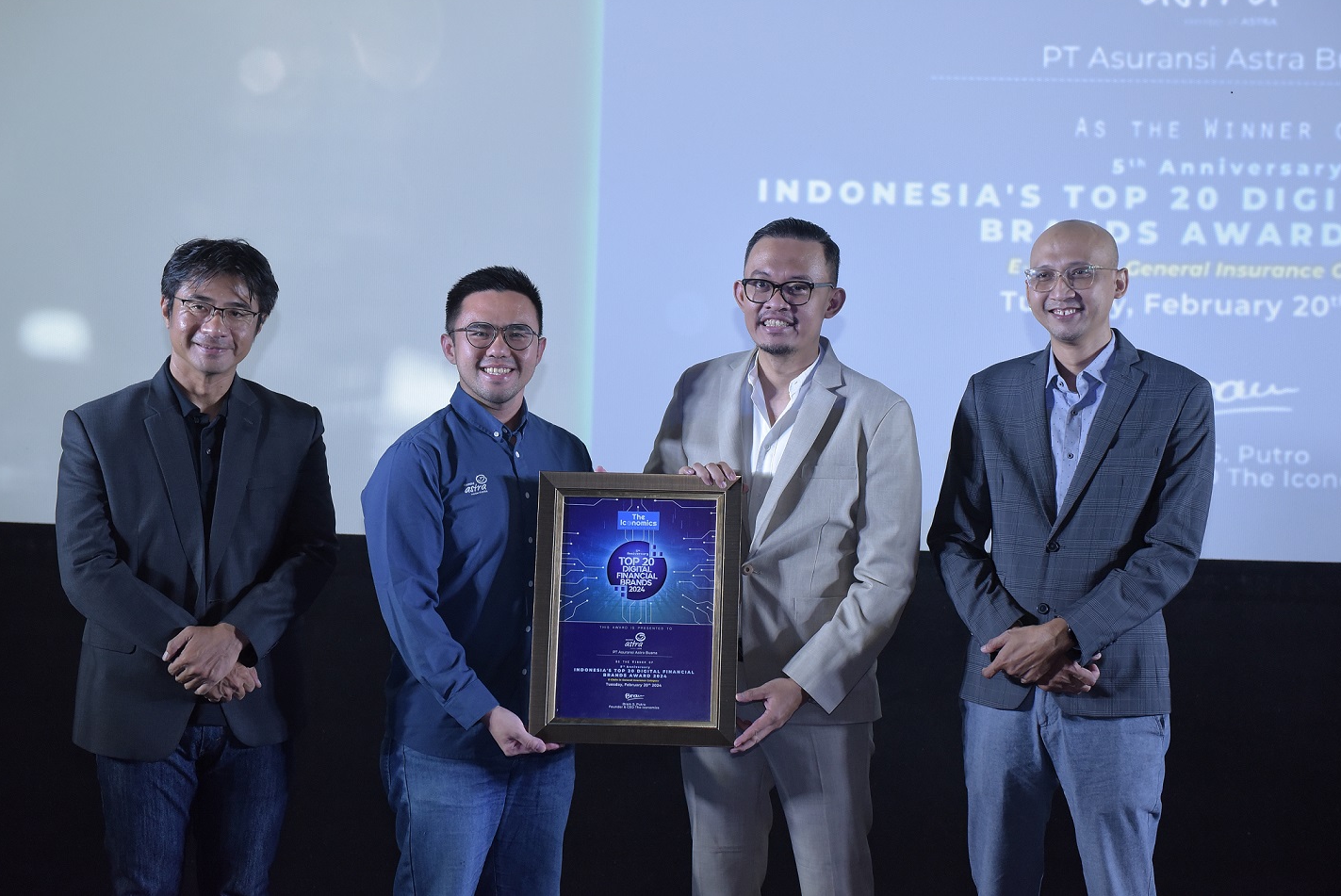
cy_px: 442
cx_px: 676
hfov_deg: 31.9
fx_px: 2348
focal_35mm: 63
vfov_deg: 21.6
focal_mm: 62
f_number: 4
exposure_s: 1/200
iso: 2500
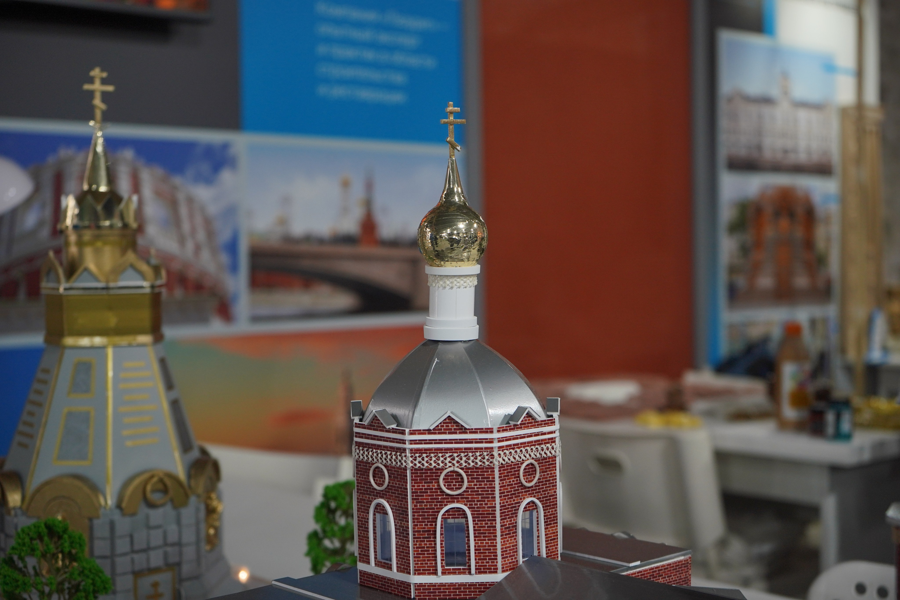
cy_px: 300
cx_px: 450
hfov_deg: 40.3
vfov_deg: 27.5
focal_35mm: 49
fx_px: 1225
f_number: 4.5
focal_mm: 49
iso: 500
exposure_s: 1/125
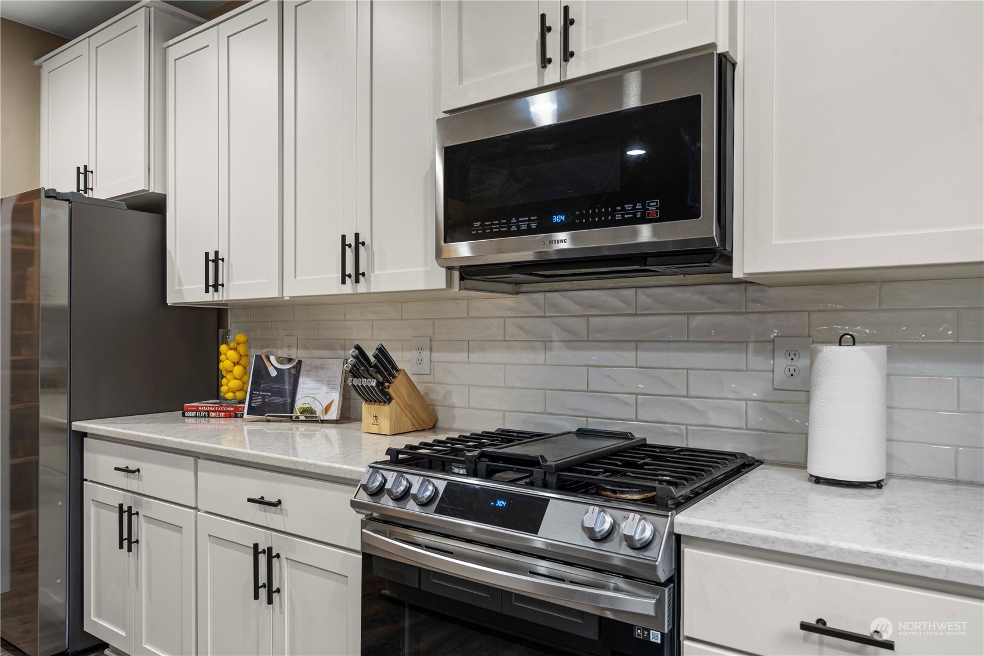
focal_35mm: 24
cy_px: 328
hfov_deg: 73.7
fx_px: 656
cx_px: 492
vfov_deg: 53.1
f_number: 8
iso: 1000
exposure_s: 1/3
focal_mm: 24
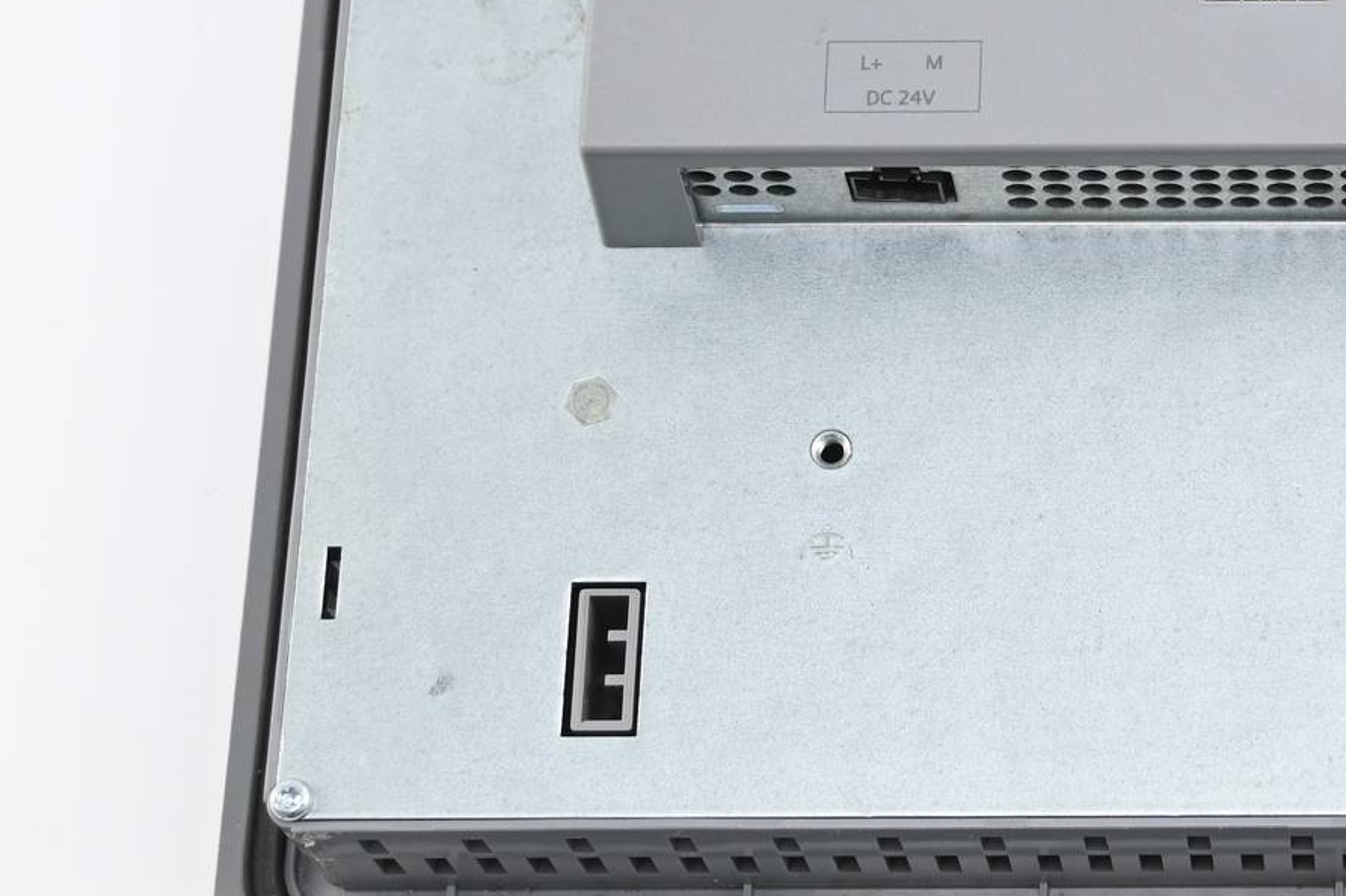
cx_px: 1402
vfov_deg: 12.3
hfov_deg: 17.9
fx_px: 4142
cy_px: 106
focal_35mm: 111
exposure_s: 1/50
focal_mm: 30.5
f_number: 5.6
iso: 160
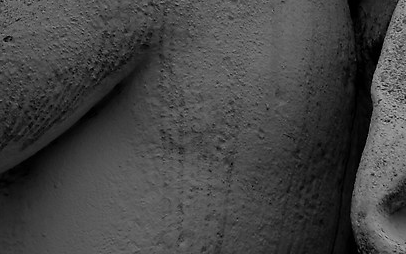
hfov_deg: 6.4
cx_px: -17
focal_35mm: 325
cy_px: -290
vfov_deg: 4.0
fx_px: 3597
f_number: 5
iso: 125
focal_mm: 36
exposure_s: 1/1250
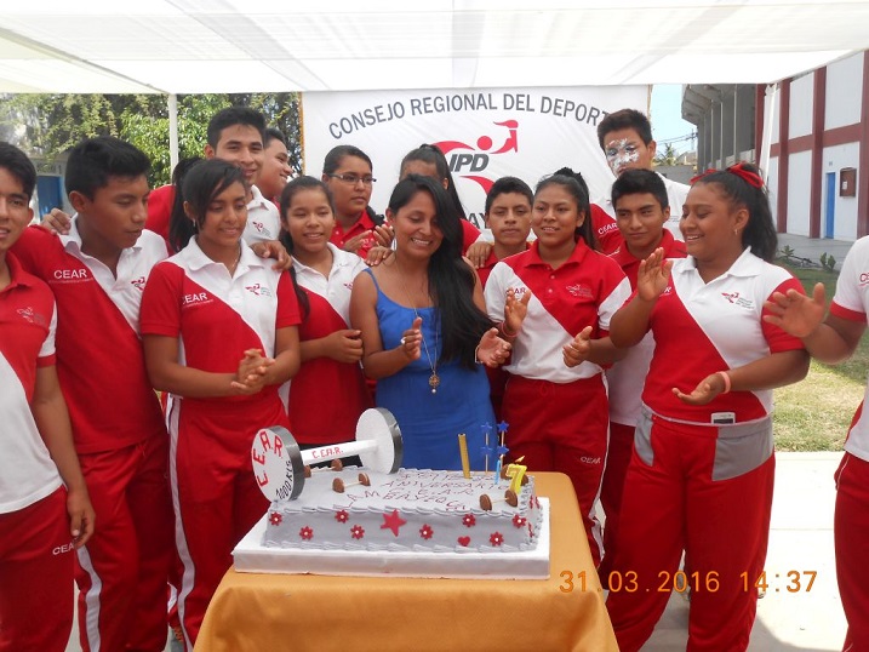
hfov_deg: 53.9
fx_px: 854
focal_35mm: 34
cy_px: 326
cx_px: 434
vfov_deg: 41.8
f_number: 3.9
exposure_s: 1/400
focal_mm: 6
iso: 80
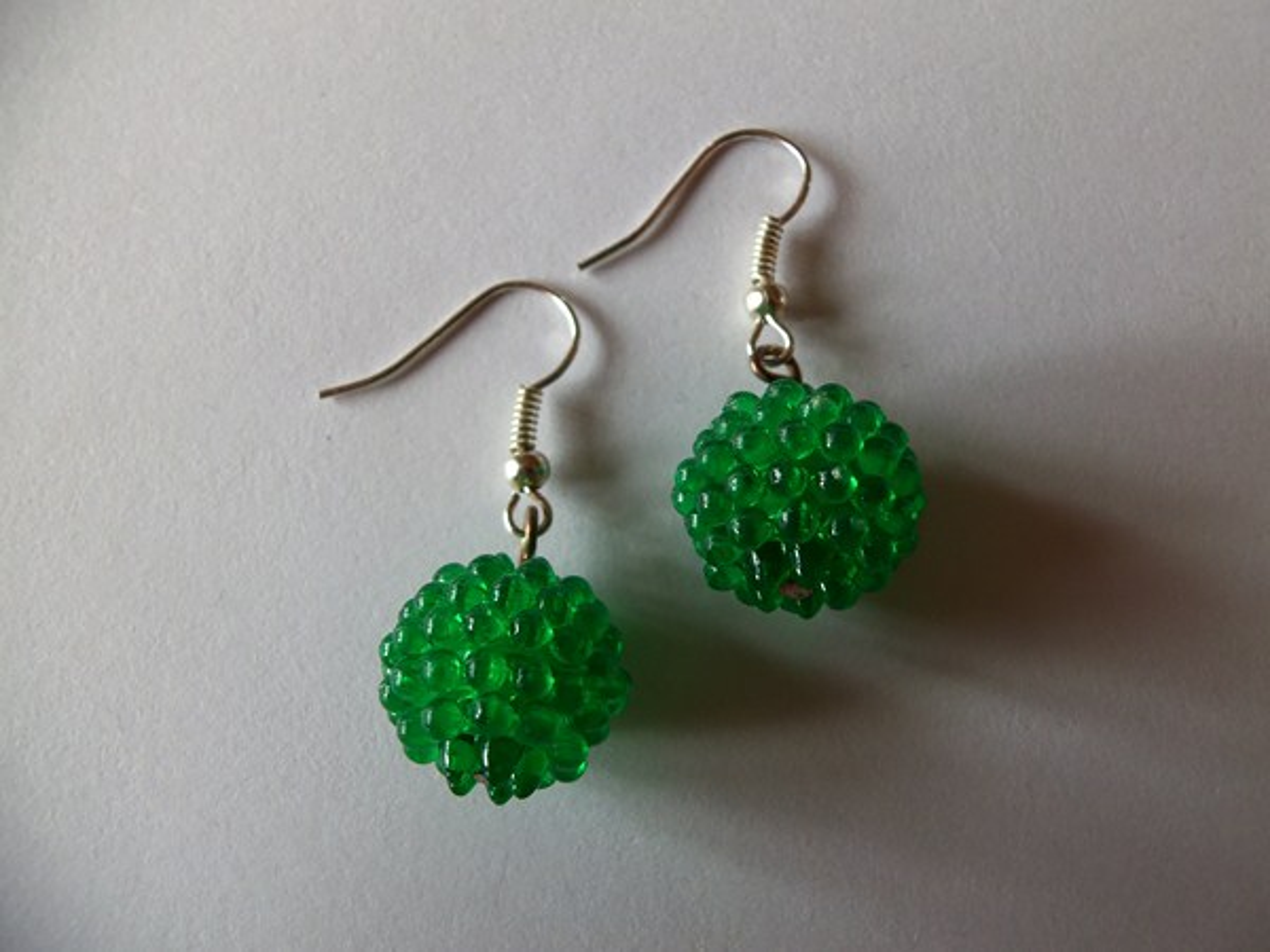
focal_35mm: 29
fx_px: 1064
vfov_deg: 48.2
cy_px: 476
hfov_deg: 61.7
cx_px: 635
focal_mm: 5.2
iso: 80
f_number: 3.4
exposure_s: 1/30
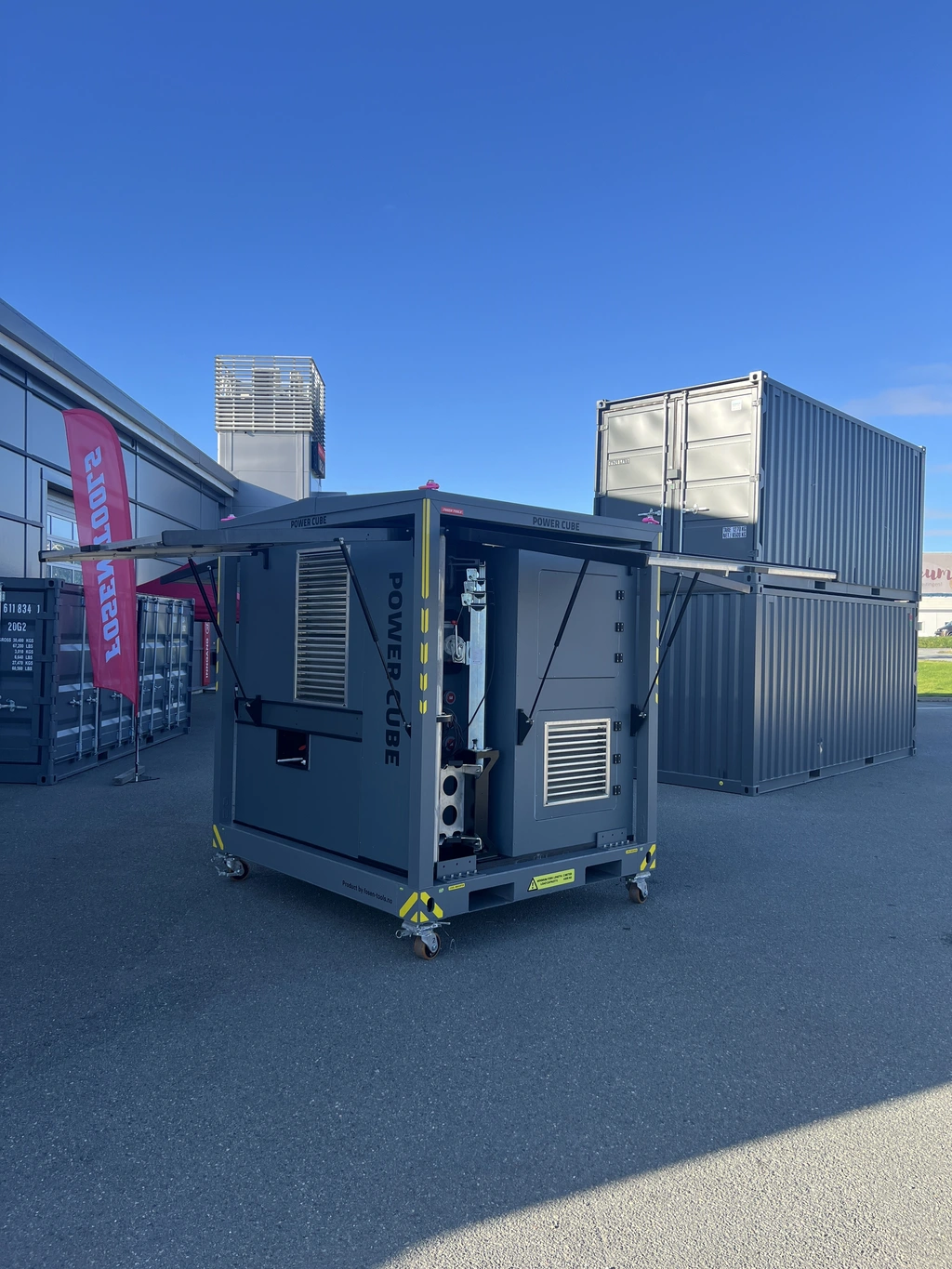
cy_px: 634
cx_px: 476
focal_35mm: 26
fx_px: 953
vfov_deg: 67.3
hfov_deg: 53.1
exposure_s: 1/1724
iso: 50
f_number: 1.5
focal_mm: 5.7
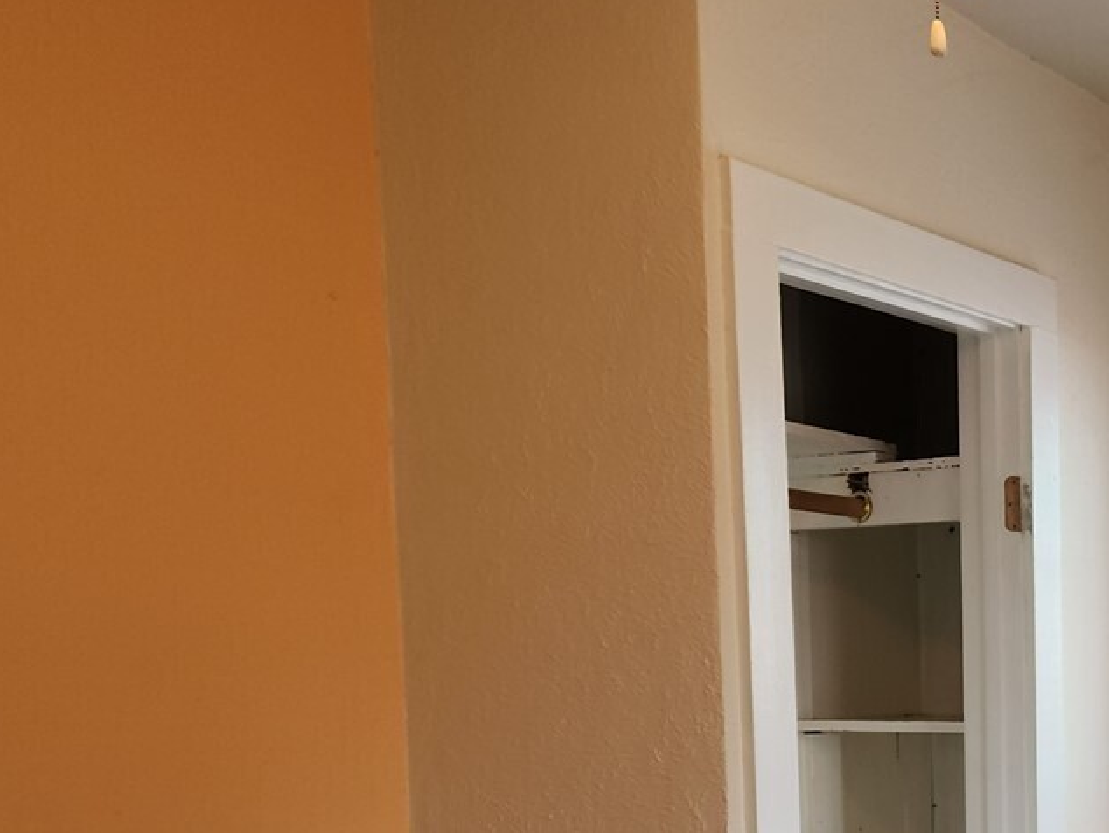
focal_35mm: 58
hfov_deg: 29.3
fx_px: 1859
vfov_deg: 23.7
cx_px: 1277
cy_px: 919
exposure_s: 1/60
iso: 25
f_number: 1.8
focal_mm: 5.4
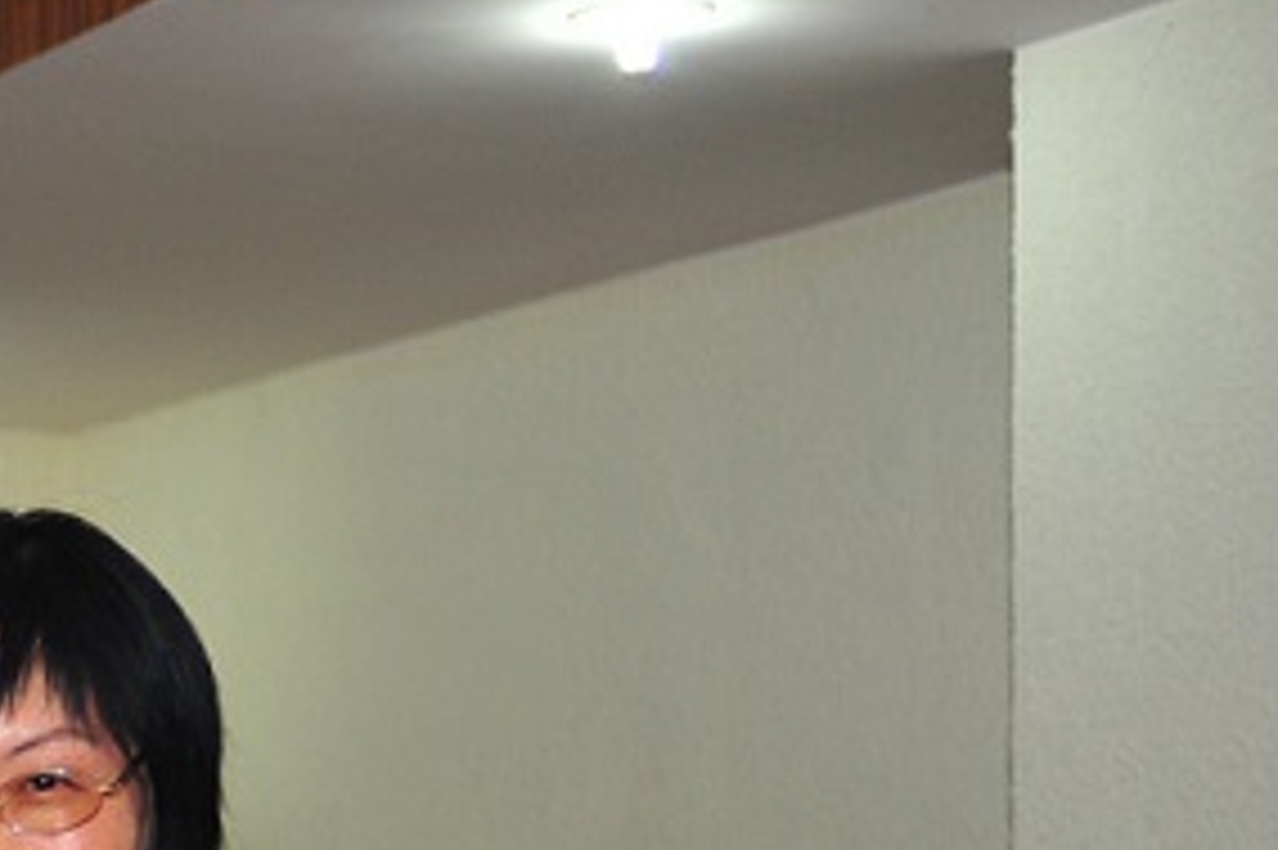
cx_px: -814
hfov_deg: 16.3
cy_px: 1001
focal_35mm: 111
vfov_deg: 12.1
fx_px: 3938
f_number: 2.8
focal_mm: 32
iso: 640
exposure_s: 1/160
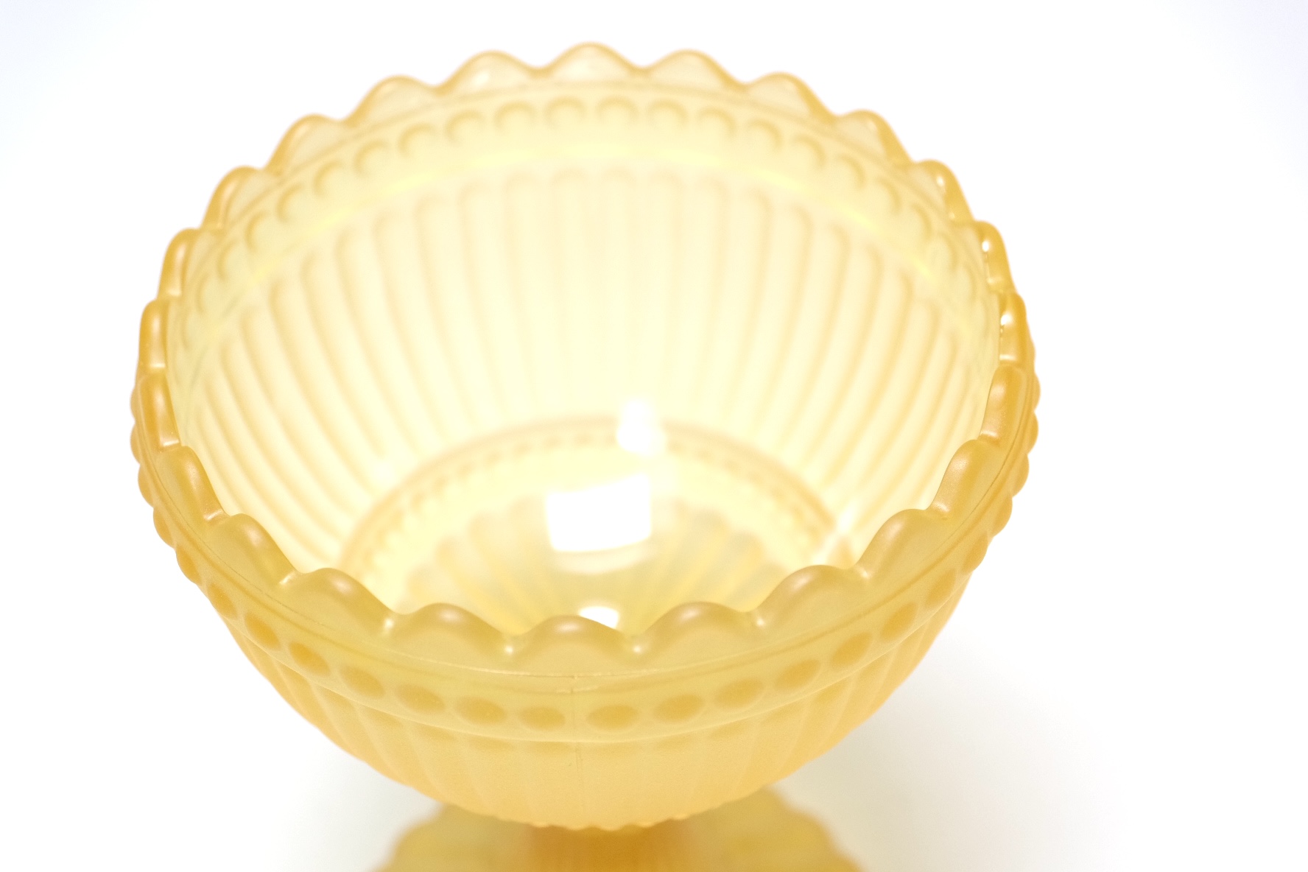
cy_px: 436
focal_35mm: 75
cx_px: 654
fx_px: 2725
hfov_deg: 27.0
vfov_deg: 18.2
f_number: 5.6
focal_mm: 50
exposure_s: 1/1000
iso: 1600
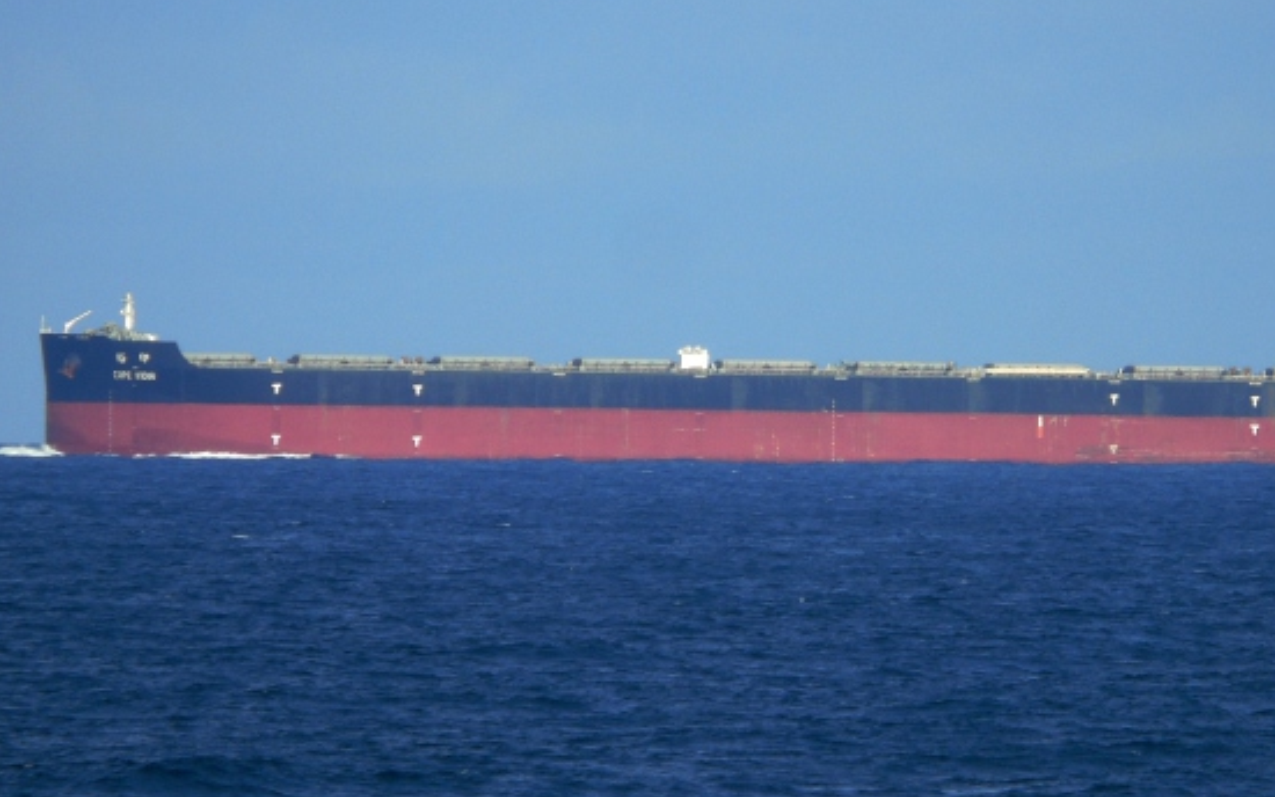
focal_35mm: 971
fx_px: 33747
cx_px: 814
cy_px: 361
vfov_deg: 1.4
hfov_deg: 2.2
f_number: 5.8
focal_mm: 112
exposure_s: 1/320
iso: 80
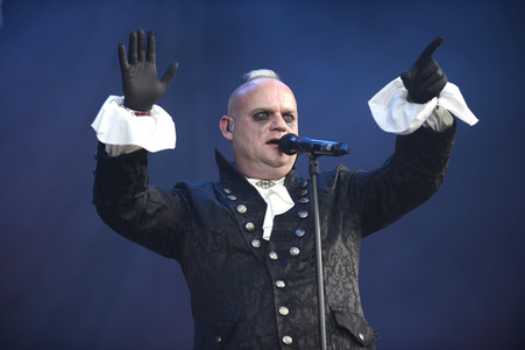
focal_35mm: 160
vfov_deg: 8.6
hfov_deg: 12.8
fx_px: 2332
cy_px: 175
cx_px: 262
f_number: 2.8
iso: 100
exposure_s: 1/400
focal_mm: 160
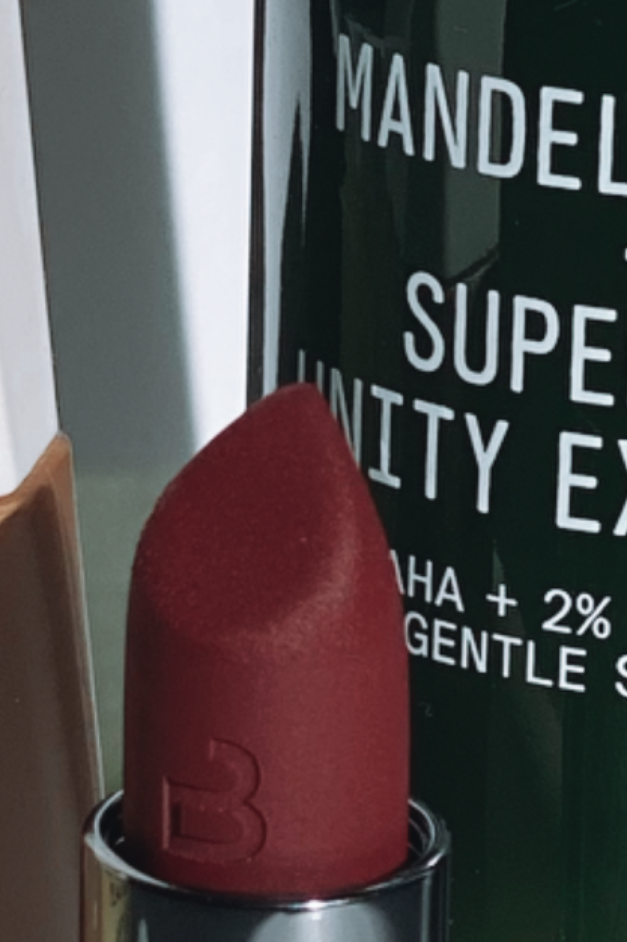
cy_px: 273
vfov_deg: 7.2
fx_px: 7528
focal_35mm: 288
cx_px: -229
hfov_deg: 4.7
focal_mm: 6
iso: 20
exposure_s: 1/1776
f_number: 2
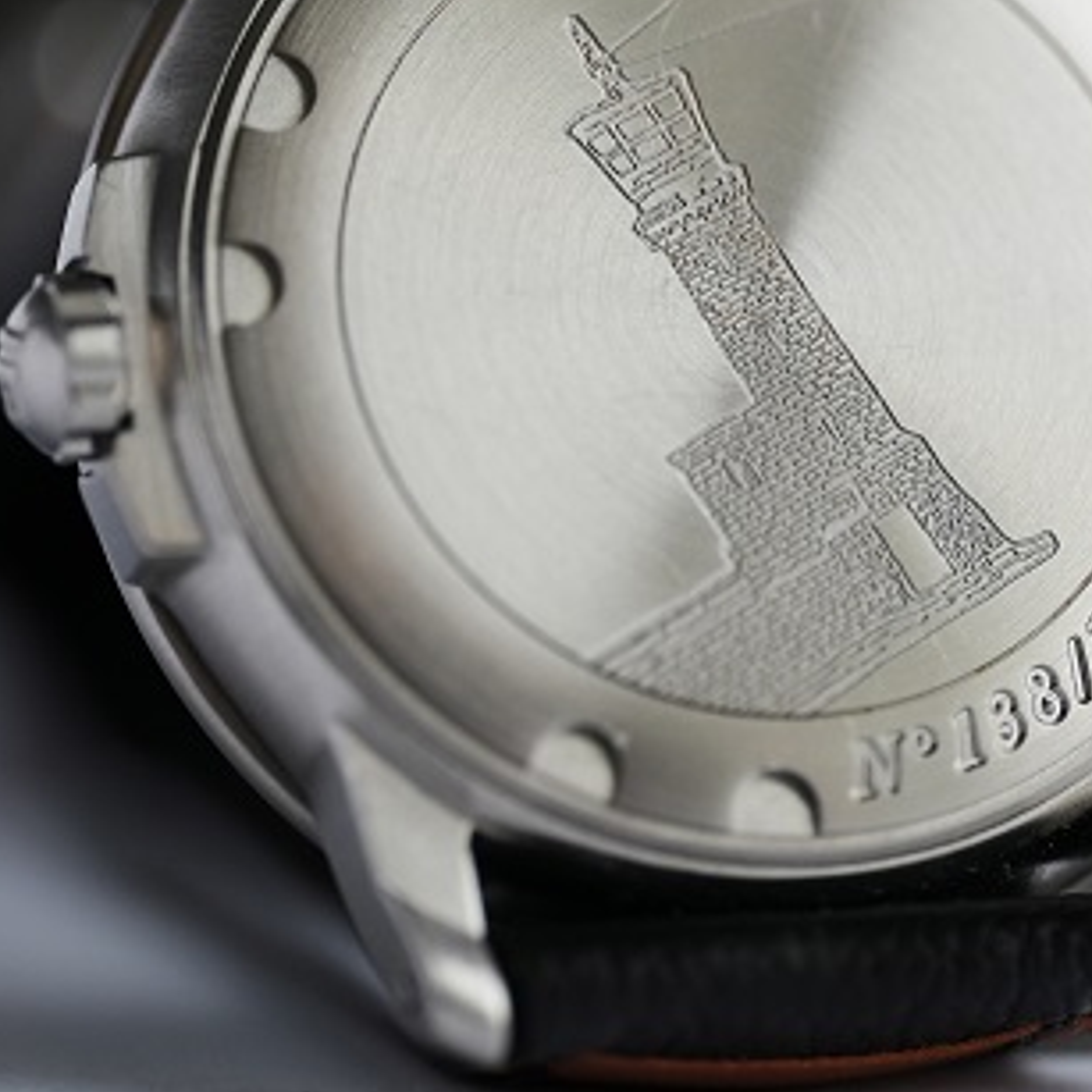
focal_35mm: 224
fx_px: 7995
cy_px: 272
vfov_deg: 7.8
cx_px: 665
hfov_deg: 7.8
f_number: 3.2
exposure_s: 1/250
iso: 1000
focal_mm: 105
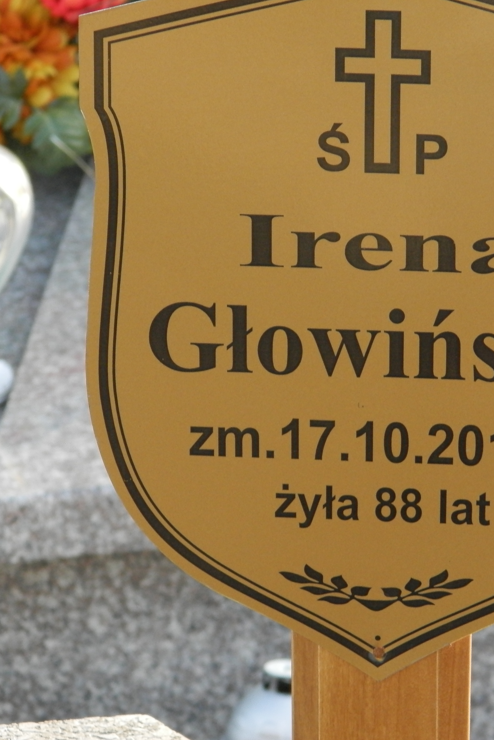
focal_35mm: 184
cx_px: 322
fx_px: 3787
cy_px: 370
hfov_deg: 7.5
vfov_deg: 11.2
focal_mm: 23.6
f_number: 4.7
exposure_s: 1/100
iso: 200
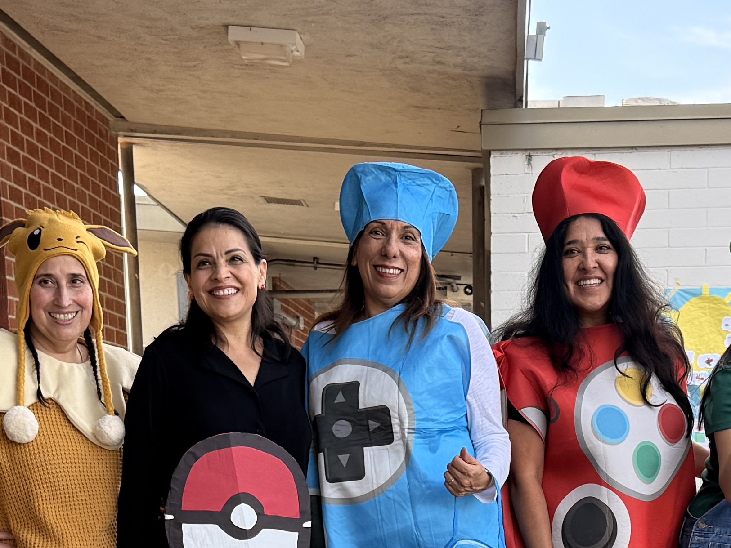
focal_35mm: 55
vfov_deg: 26.0
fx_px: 1162
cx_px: 358
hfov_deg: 34.9
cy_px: 455
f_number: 1.78
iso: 100
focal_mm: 6.76
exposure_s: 1/868
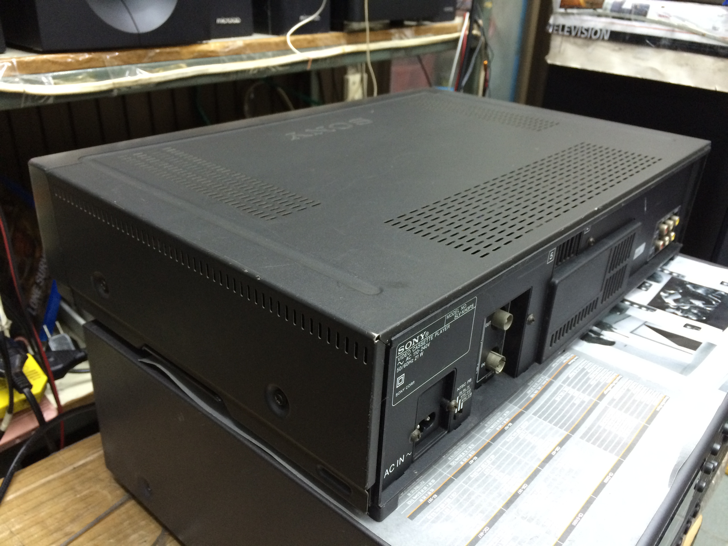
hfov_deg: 61.7
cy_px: 273
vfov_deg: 48.2
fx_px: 610
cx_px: 364
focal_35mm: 29
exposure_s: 1/33
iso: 250
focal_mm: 4.15
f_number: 2.2
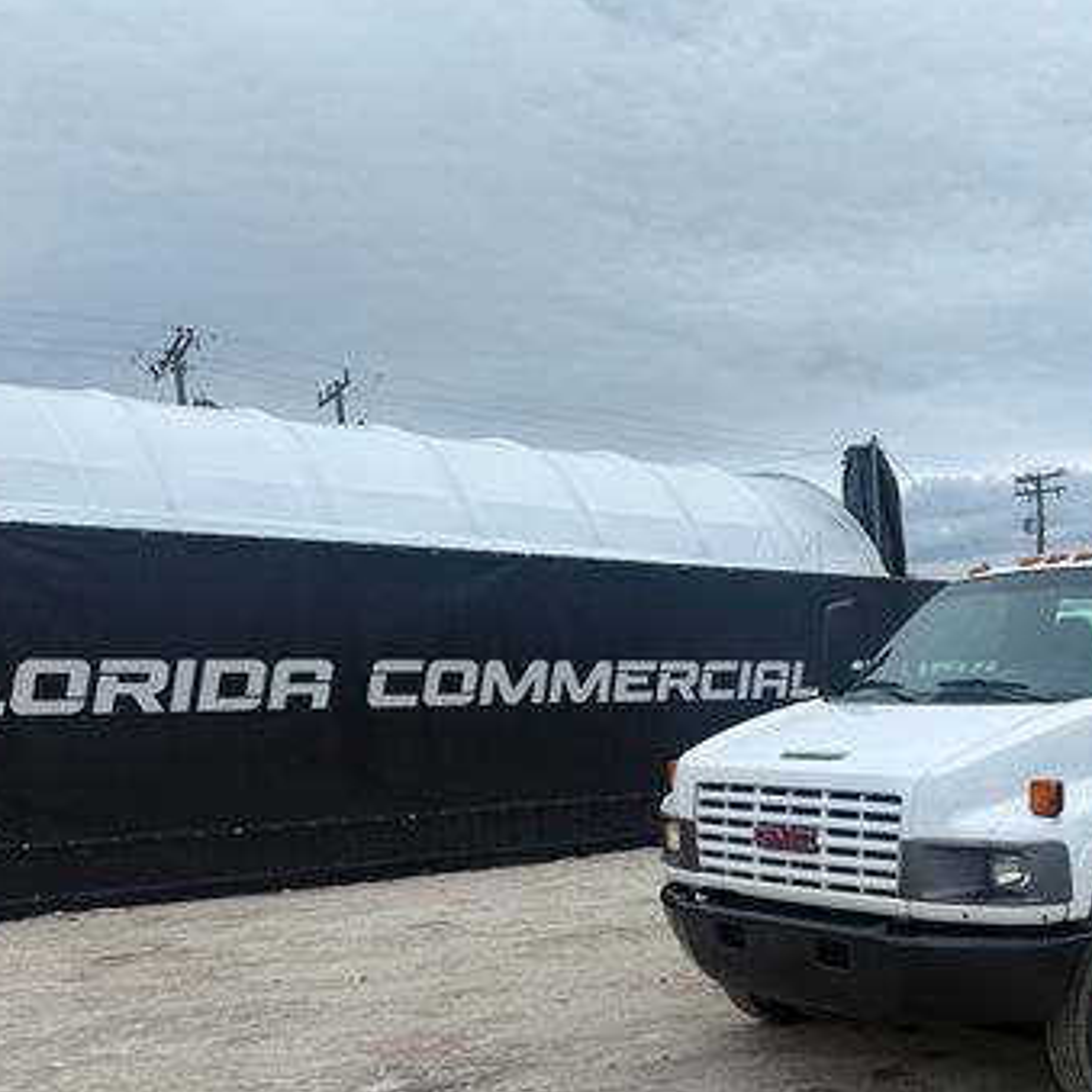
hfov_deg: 39.5
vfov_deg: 41.1
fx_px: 1428
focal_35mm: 40
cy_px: 763
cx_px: 934
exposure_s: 1/1618
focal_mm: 6.76
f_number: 1.78
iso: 80
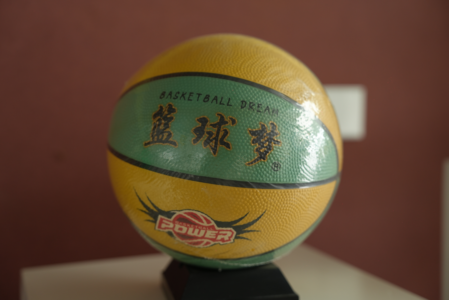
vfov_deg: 28.1
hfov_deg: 41.1
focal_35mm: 48
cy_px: 150
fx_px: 599
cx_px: 224
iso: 400
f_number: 2.8
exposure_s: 1/200
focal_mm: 48
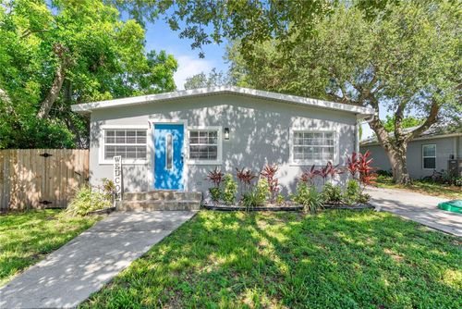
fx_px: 205
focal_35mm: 16
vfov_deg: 73.8
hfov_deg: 96.7
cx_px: 231
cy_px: 154
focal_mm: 16
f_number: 7.1
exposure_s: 1/40
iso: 100
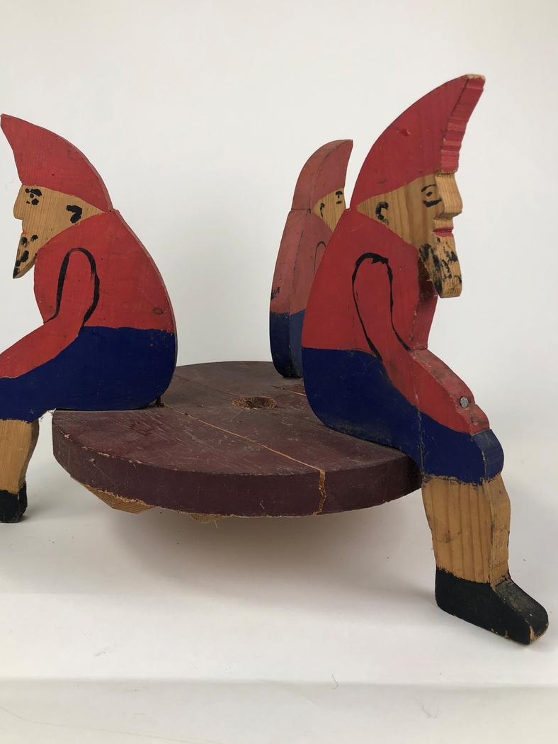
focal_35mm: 32
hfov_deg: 44.1
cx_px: 251
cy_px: 346
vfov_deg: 56.8
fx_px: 687
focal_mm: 3.99
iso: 25
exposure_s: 1/162
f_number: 1.8
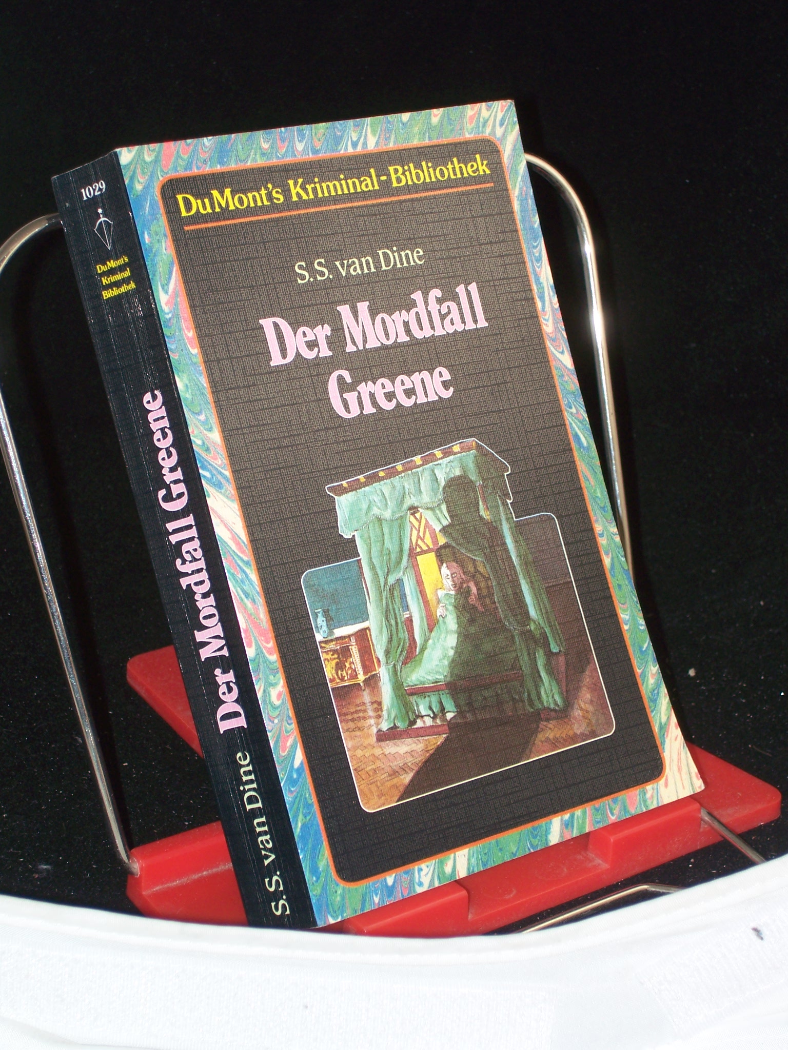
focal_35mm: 82
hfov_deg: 18.0
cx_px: 394
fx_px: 2489
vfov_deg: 23.8
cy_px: 525
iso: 80
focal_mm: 13.6
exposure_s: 1/80
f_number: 4
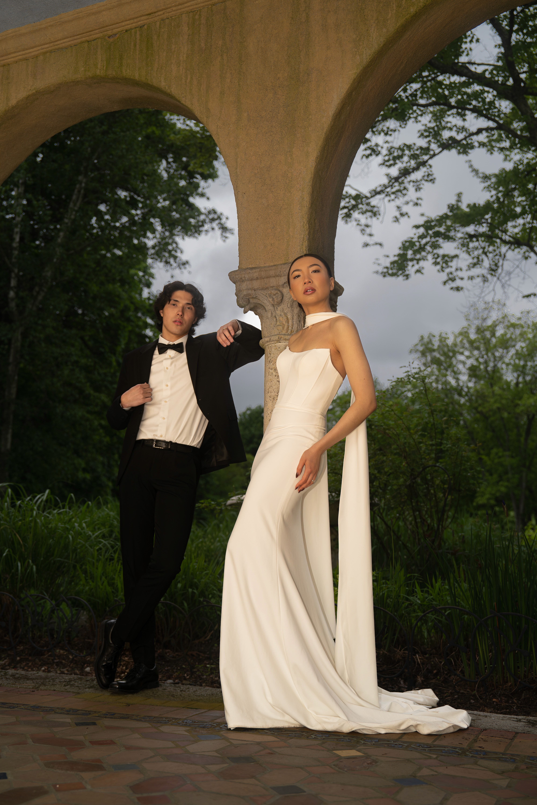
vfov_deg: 54.4
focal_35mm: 35
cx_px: 268
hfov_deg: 37.9
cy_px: 402
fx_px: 783
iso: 500
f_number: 2.8
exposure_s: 1/250
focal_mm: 35
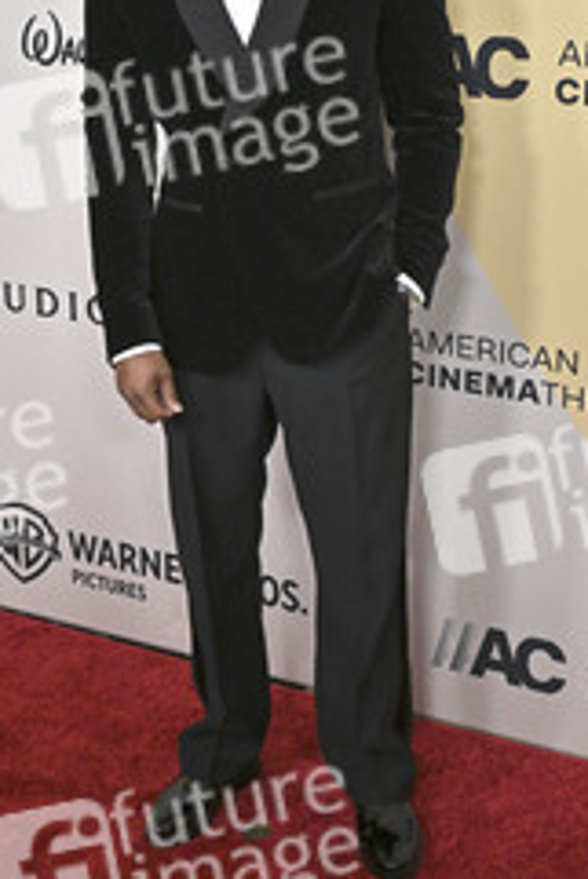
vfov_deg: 34.2
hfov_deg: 23.4
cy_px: 306
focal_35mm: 58
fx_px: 1419
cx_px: 278
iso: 2000
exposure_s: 1/320
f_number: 5.6
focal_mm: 35
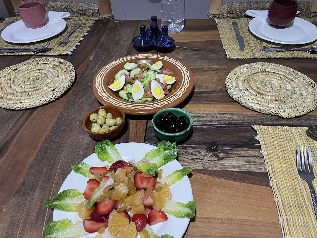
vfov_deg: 53.1
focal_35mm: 26
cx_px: 158
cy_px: 119
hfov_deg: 67.3
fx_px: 238
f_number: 1.6
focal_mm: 4.2
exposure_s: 1/33
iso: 400
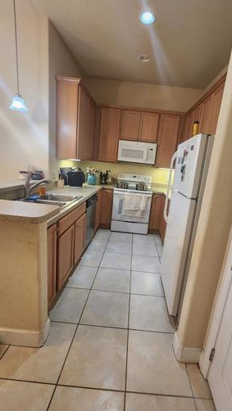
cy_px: 206
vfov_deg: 103.0
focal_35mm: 15
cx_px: 136
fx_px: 164
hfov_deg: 70.1
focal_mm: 2.2
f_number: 2.2
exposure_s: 1/60
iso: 400
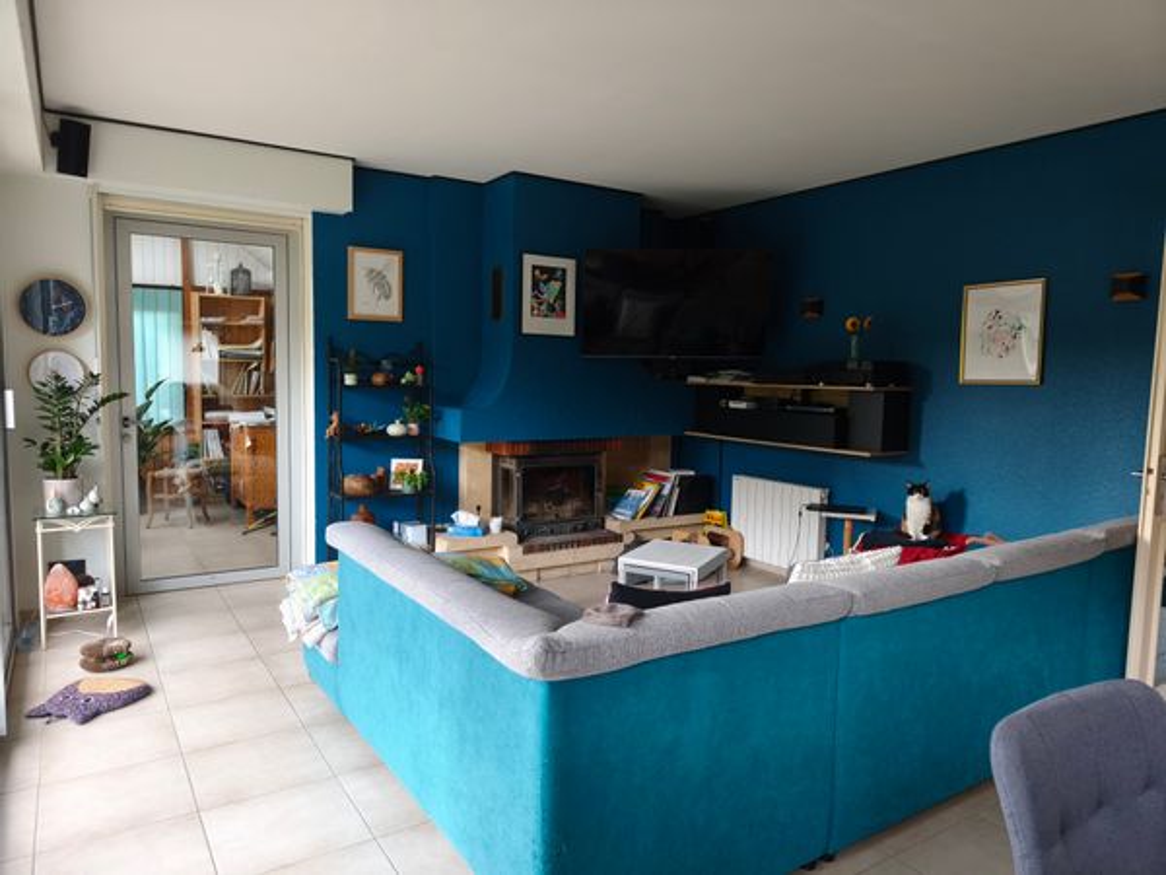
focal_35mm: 23
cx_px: 583
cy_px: 438
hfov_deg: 73.9
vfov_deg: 58.9
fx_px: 775
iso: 400
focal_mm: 6.57
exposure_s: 1/50.1
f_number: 1.6
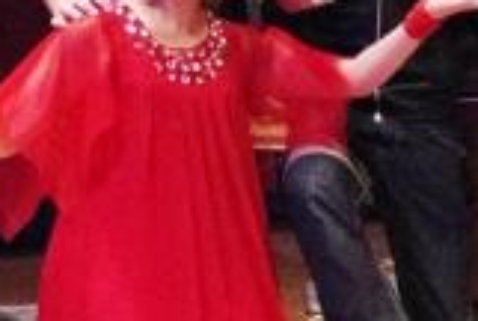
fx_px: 1809
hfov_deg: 14.9
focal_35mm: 136
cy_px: 55
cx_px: 395
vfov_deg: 10.1
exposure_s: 1/30
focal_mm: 33
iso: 12800
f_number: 4
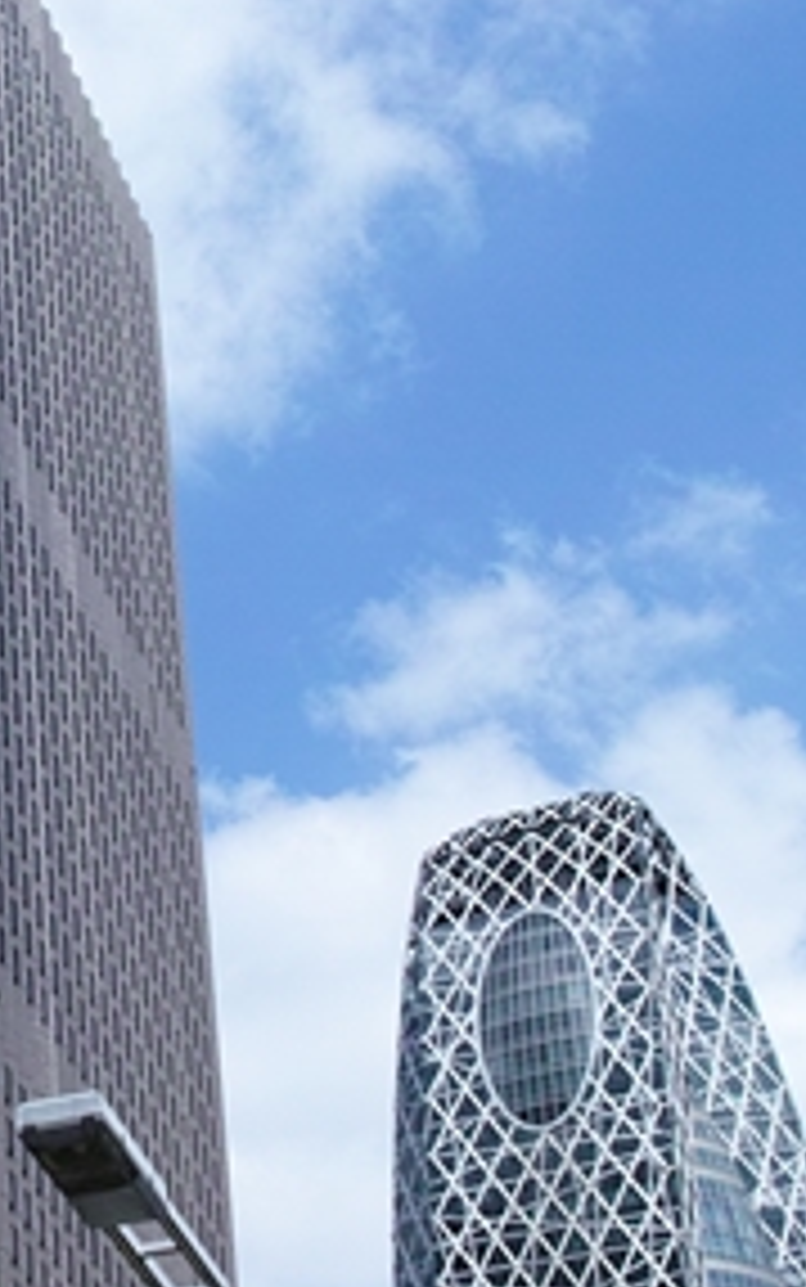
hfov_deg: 13.3
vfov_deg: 22.1
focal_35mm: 94
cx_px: -308
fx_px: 3300
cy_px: 659
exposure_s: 1/1250
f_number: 5.6
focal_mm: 19
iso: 200
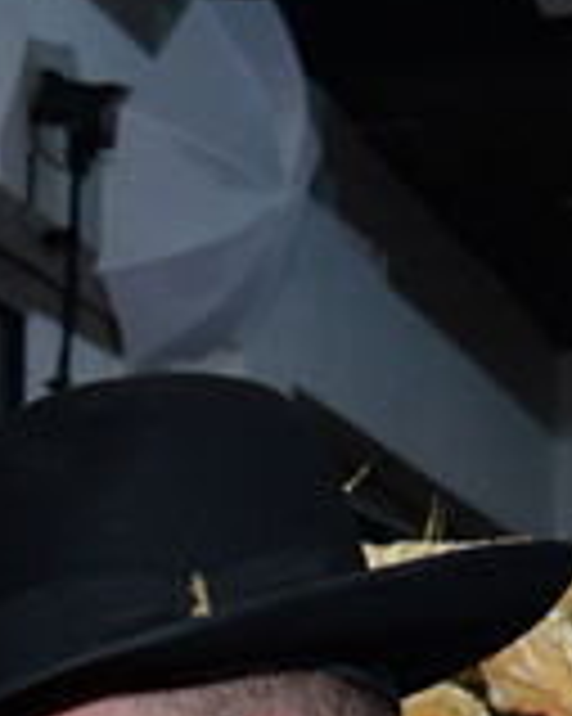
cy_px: 1097
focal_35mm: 179
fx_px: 3791
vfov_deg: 10.4
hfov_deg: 8.2
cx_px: -549
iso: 1000
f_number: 5
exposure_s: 1/125
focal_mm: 38
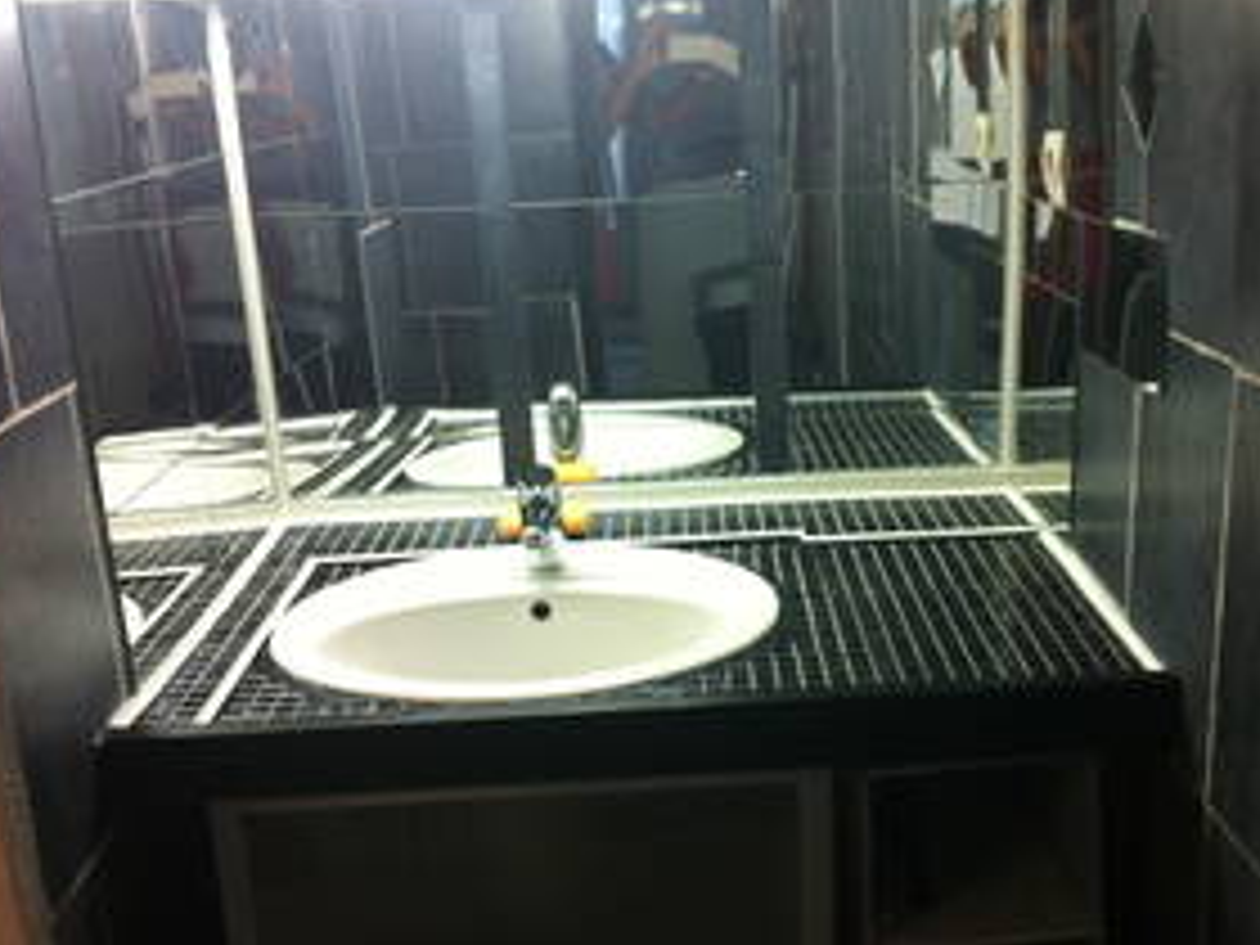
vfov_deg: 32.2
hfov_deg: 41.9
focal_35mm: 45
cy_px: 477
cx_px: 742
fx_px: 1638
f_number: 2.8
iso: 80
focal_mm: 3.85
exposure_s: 1/20
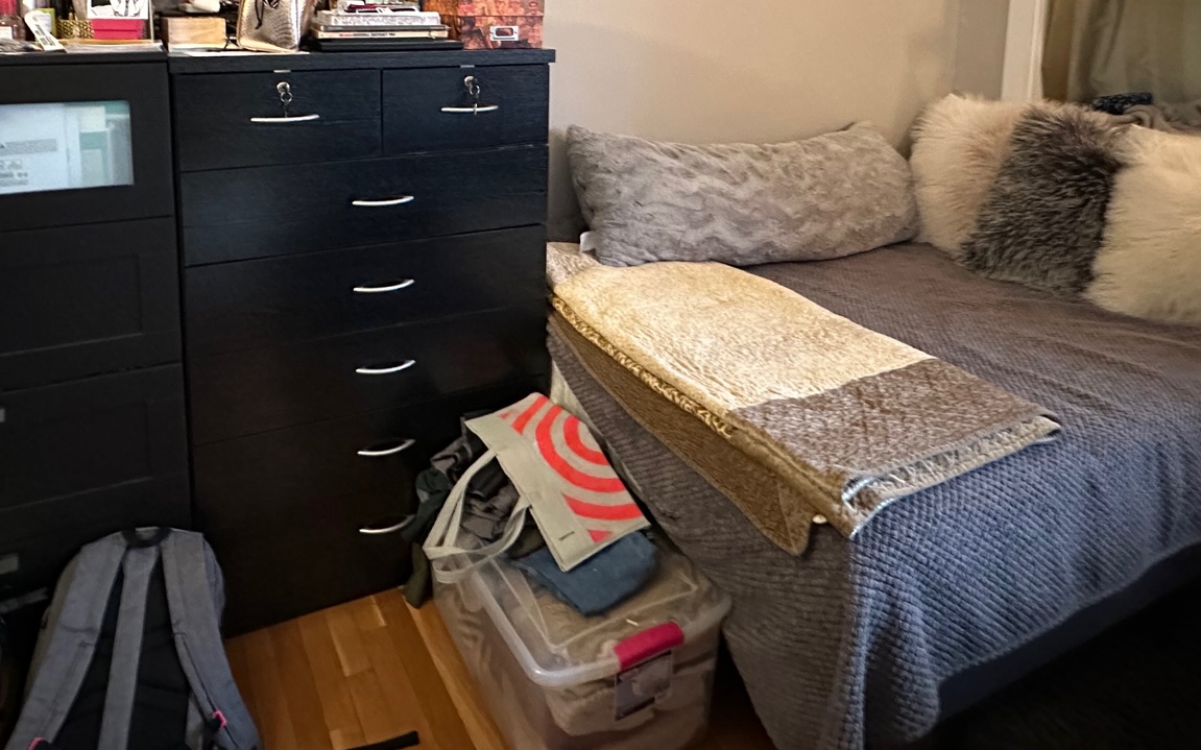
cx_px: 544
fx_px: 851
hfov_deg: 70.3
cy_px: 116
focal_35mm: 26
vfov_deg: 44.5
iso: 1250
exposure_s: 1/40
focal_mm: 2.22
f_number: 2.2
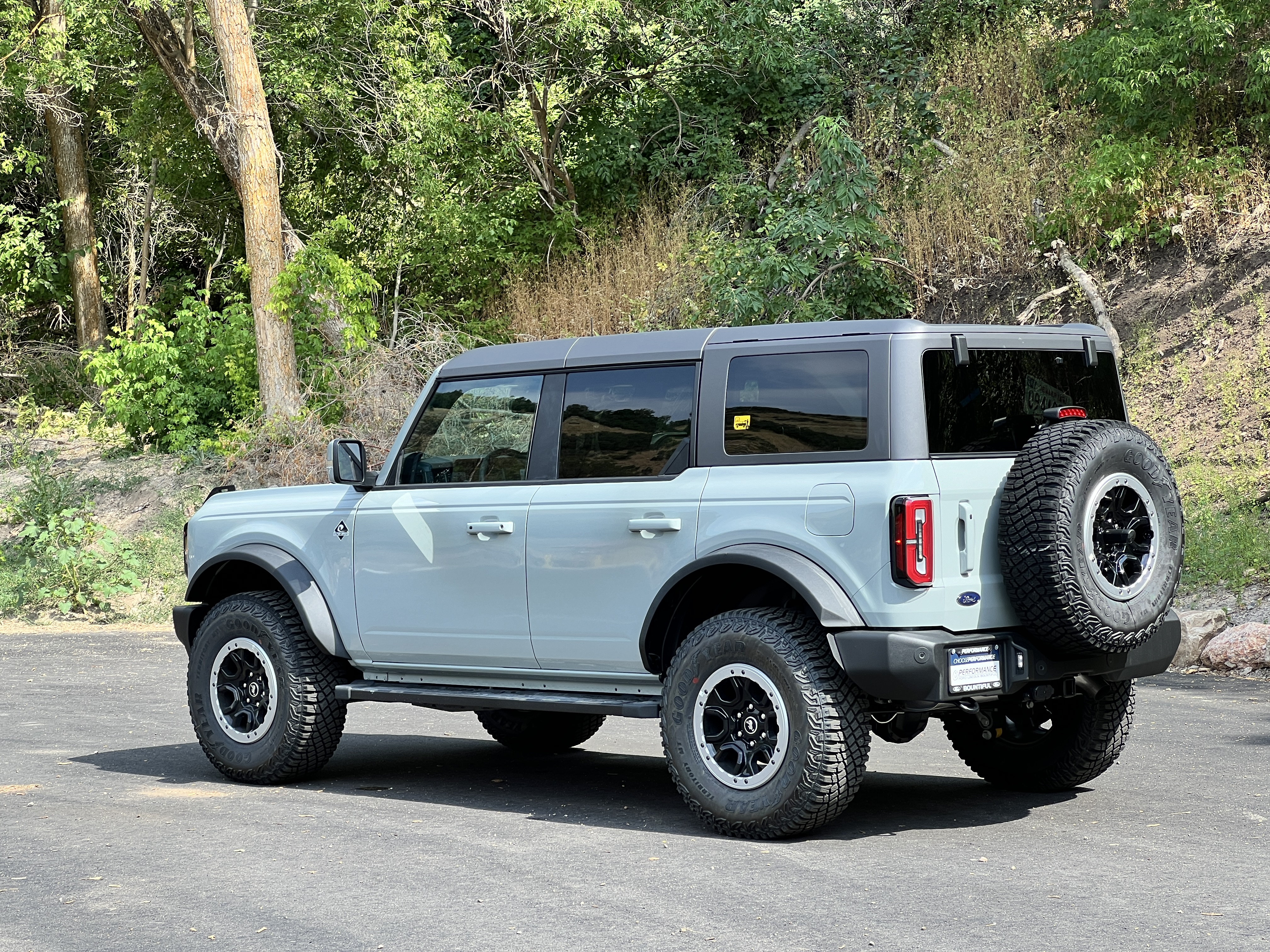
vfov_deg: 19.1
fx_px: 2825
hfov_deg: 25.3
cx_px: 635
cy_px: 476
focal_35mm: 77
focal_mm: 9
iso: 32
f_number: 2.8
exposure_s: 1/191
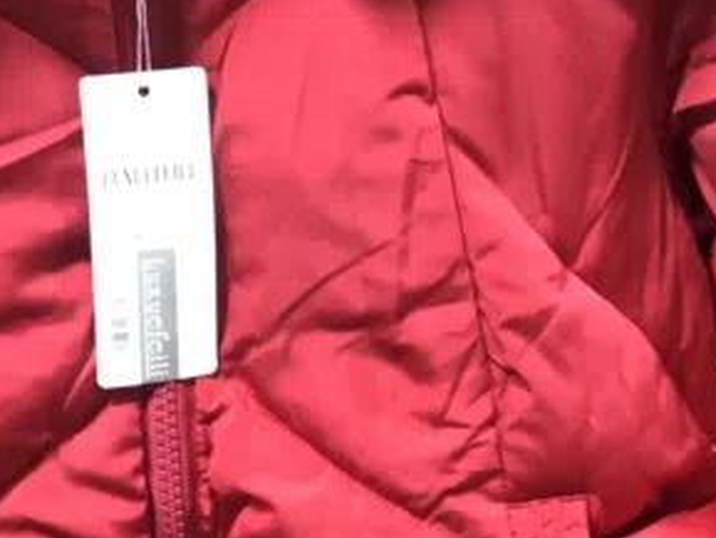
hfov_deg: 17.0
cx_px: 151
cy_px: 392
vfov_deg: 12.9
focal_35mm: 115
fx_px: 2380
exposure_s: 1/11
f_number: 2.4
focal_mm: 6
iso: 160
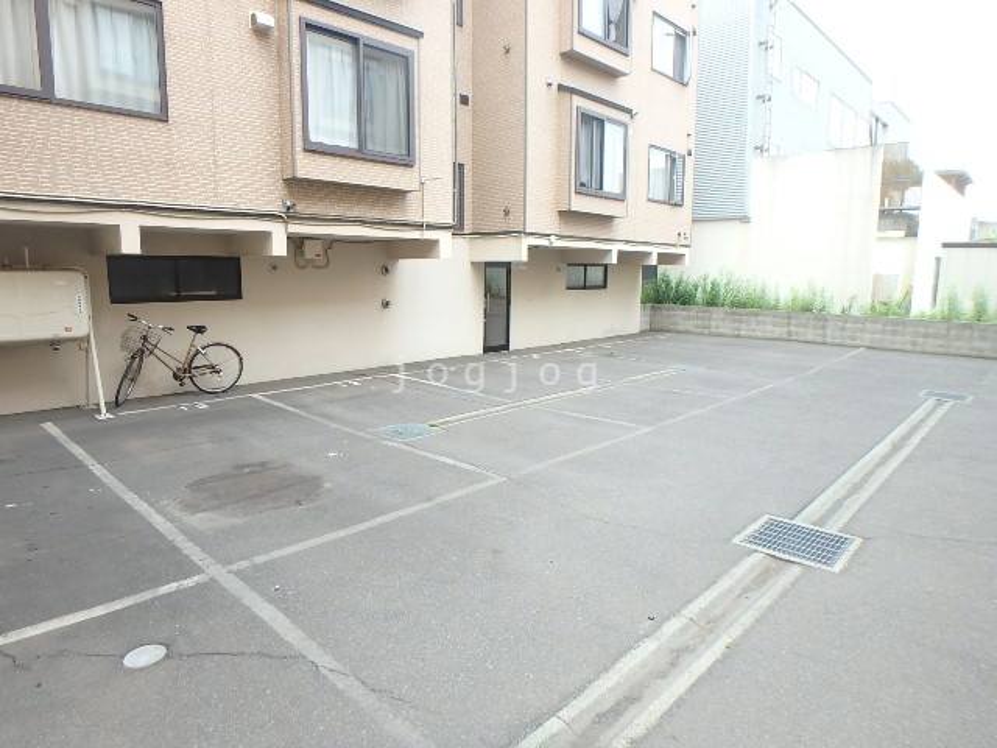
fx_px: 605
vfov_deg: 63.4
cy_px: 374
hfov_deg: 79.0
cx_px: 498
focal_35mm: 21
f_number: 3.5
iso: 125
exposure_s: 1/160
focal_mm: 3.7
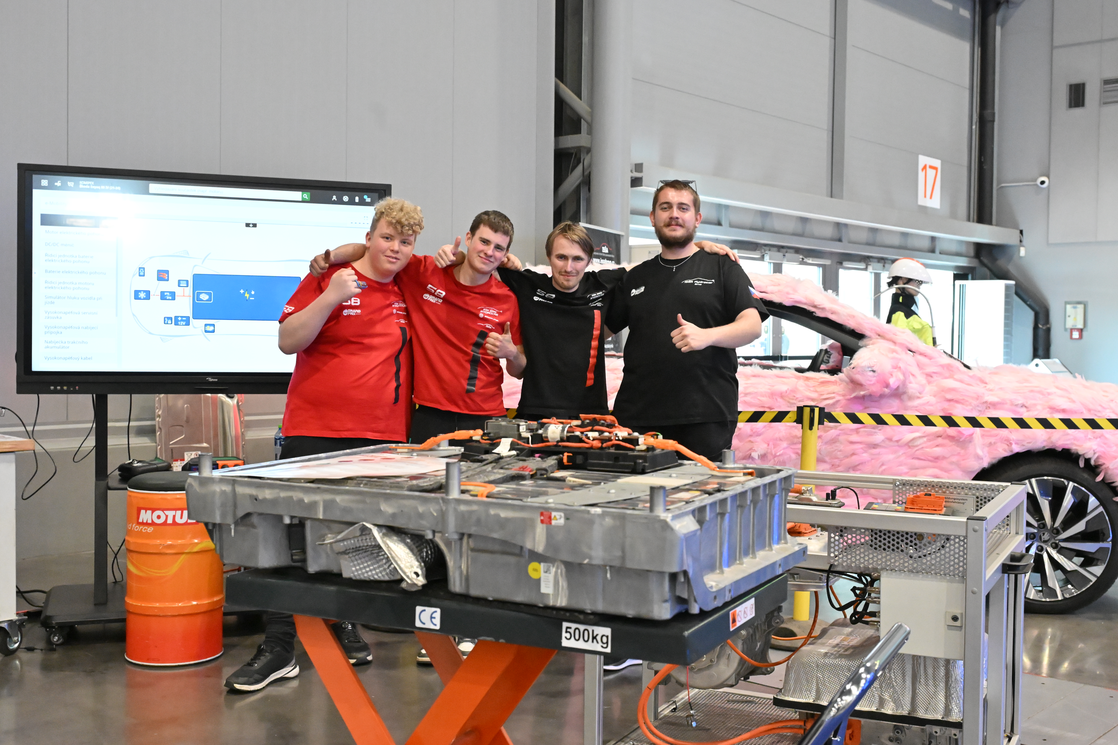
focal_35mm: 39
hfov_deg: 49.6
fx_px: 1211
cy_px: 372
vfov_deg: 34.2
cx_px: 559
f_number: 6.3
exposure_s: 1/100
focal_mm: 39
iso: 11400
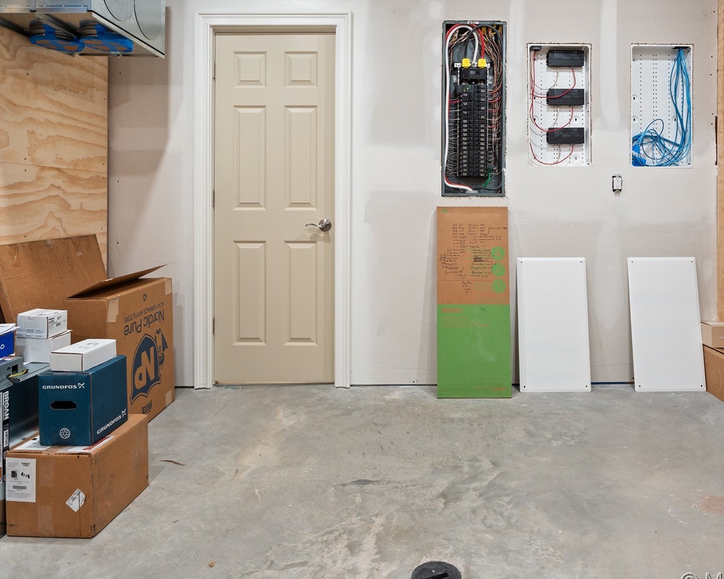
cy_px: 203
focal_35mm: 26
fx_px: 566
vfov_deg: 53.3
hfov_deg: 64.8
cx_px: 422
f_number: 9
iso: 200
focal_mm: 16.9
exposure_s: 1/1.25
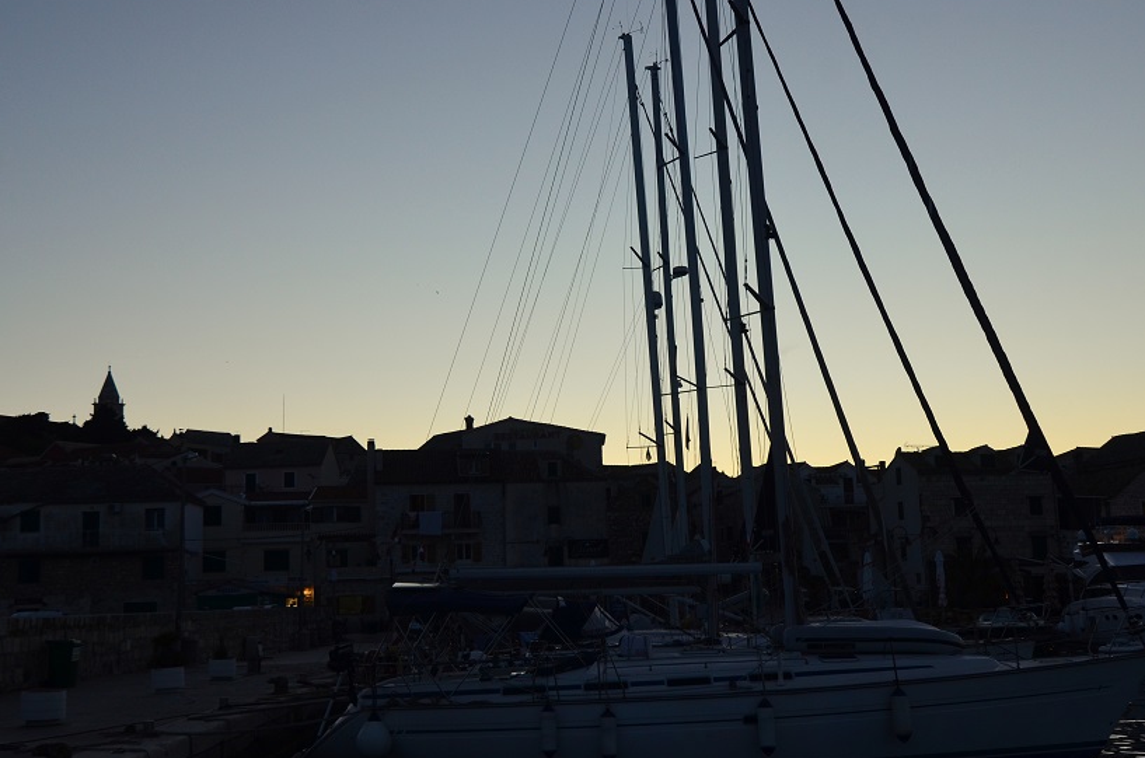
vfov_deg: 30.4
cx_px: 521
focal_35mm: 44
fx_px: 1396
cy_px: 375
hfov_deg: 44.5
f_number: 5.6
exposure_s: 1/200
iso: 400
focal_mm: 24
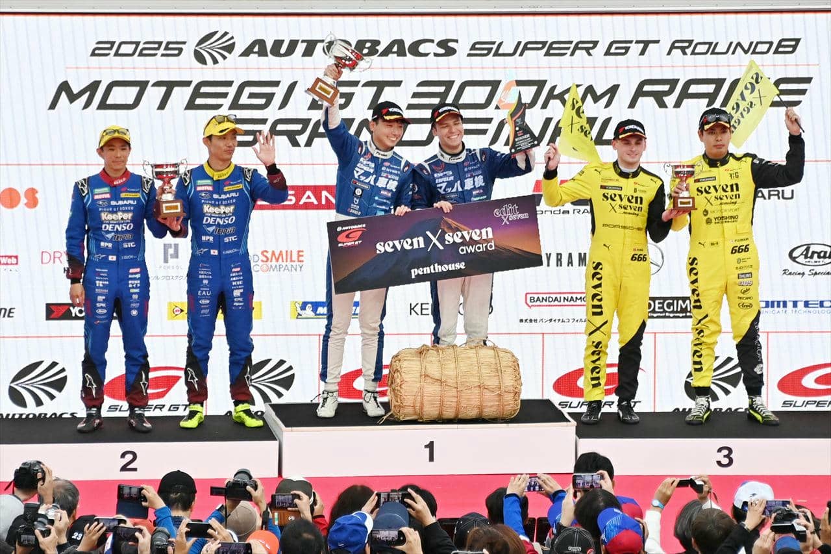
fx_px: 7270
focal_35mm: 315
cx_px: 416
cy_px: 277
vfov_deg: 4.4
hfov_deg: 6.5
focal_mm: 210
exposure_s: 1/2000
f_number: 5.6
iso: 1600
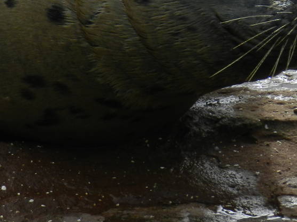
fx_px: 5318
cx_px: 111
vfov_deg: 2.4
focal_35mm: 620
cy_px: 8
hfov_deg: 3.2
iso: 160
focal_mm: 38.2
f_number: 5.6
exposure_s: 1/500
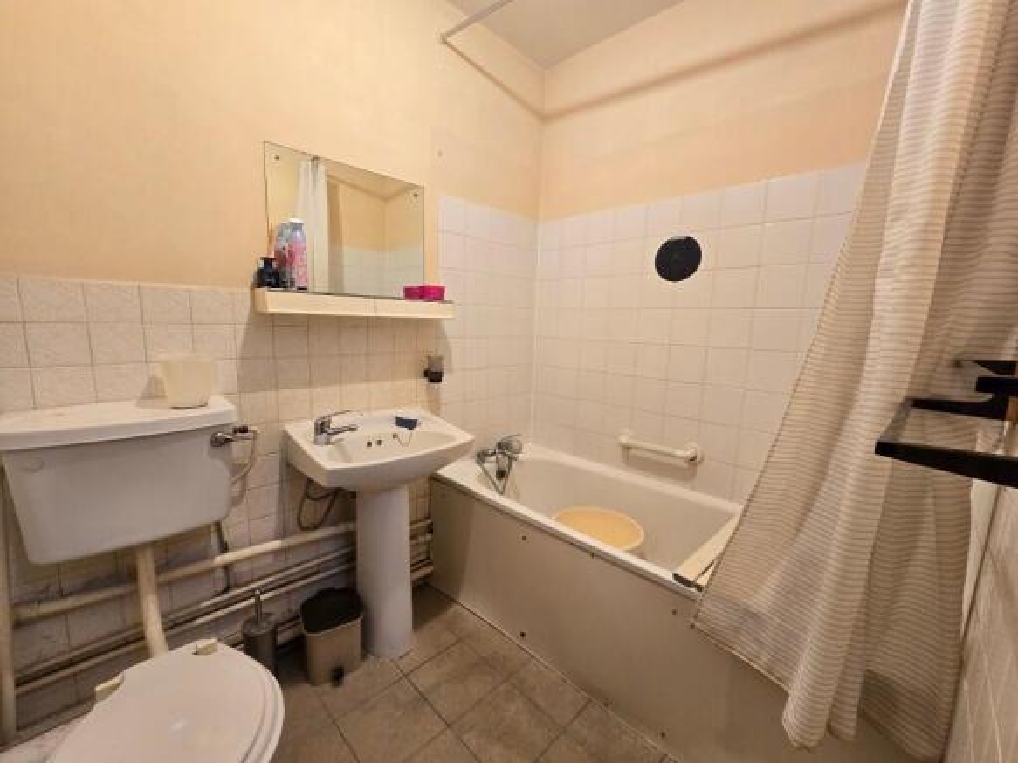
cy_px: 382
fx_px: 382
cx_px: 509
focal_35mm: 13
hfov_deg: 106.2
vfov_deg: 89.9
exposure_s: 1/50
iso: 200
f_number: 2.2
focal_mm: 2.2
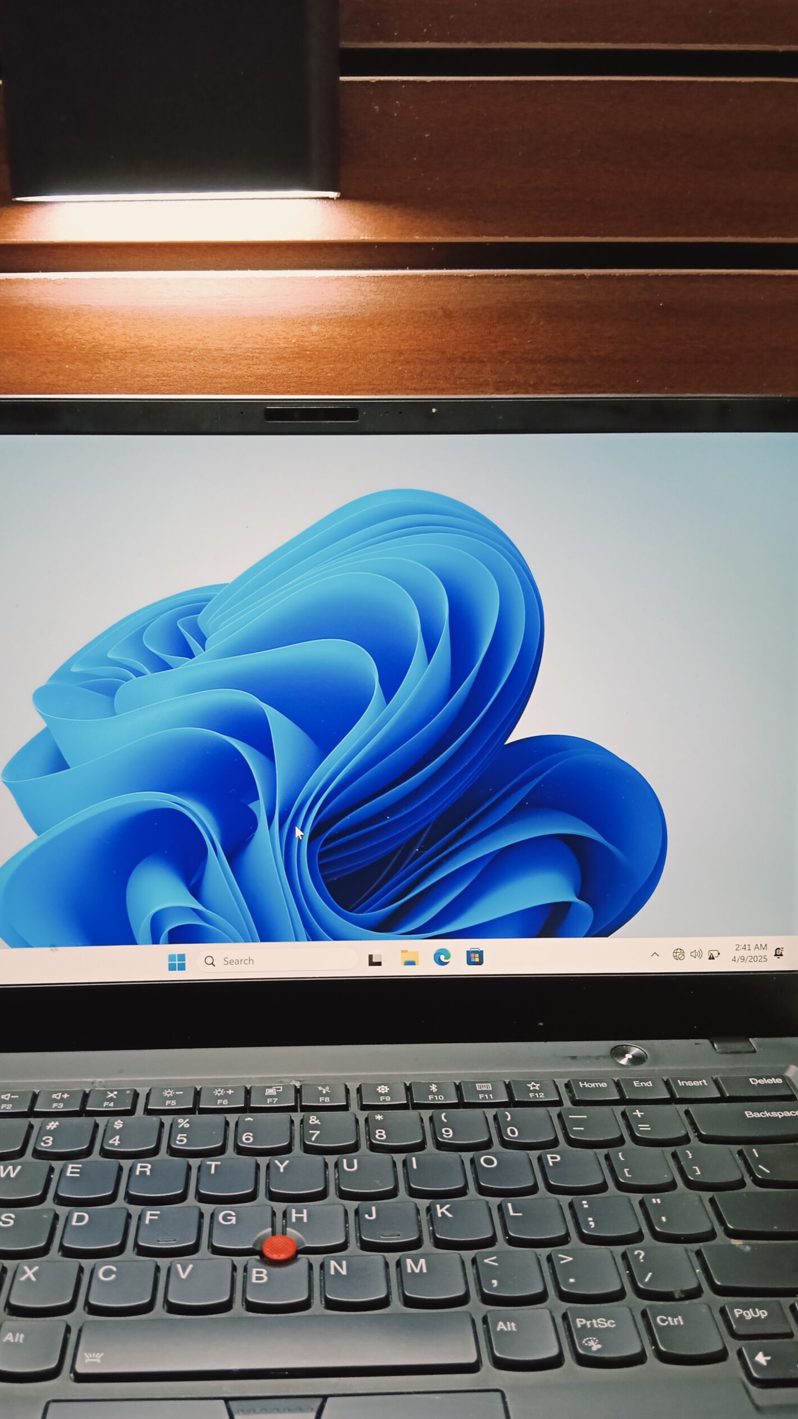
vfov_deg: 64.3
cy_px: 716
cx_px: 326
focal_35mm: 30
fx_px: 1129
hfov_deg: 38.8
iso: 500
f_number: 1.8
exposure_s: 1/33.3
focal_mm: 3.98
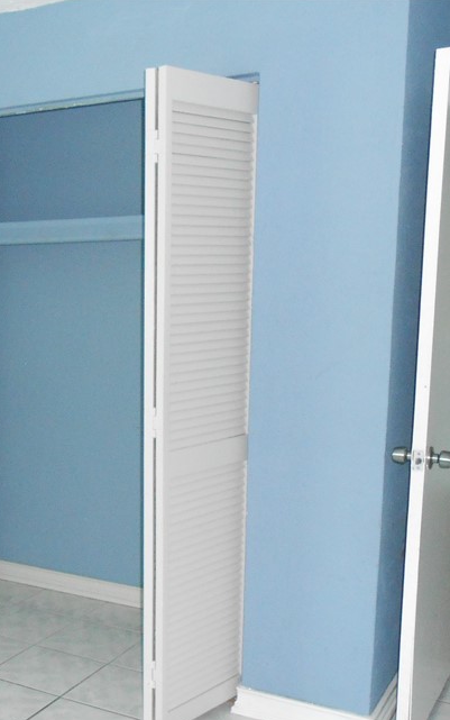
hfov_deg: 27.9
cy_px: 429
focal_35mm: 44
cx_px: 28
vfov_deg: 45.0
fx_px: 863
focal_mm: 4.6
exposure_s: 1/25
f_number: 3.5
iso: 500
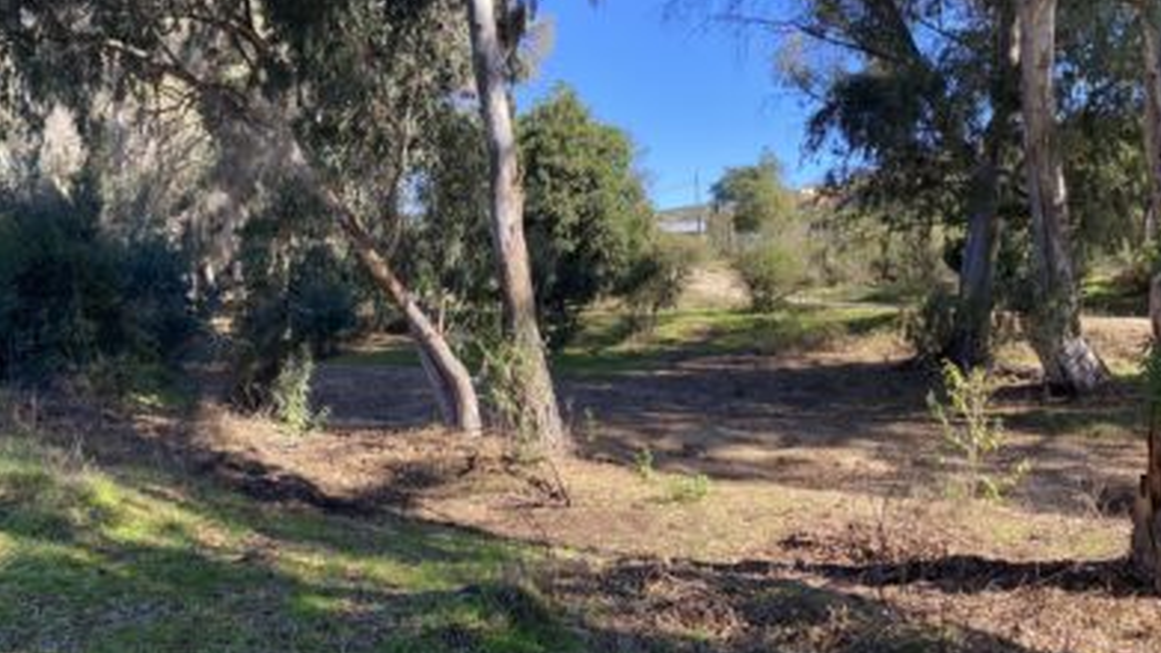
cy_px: 326
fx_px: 893
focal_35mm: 29
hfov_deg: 66.1
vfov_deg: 40.2
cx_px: 588
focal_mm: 4.25
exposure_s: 1/524
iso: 32
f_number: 1.8
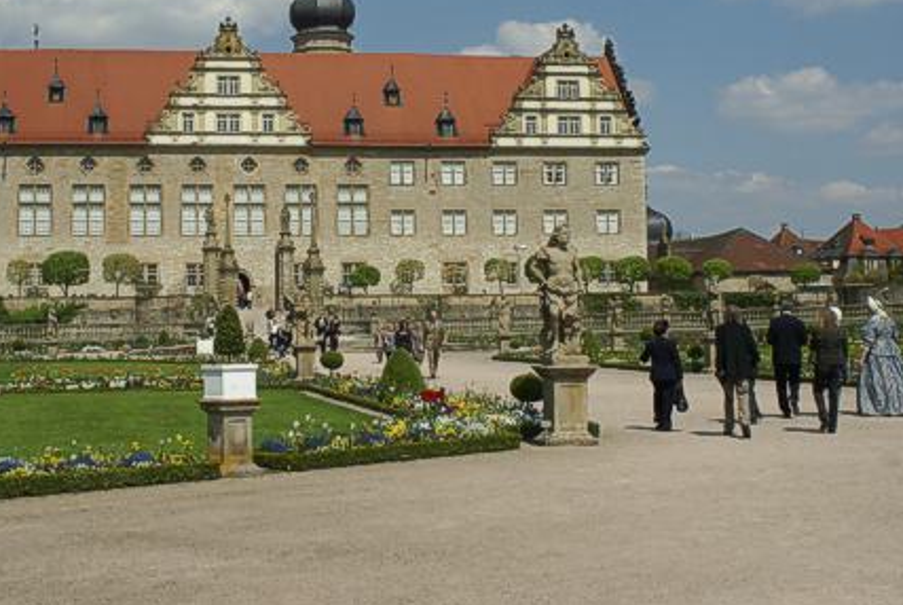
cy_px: 195
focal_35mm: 59
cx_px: 321
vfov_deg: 23.0
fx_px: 1482
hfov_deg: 33.7
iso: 400
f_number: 13
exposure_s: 1/1000
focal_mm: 28
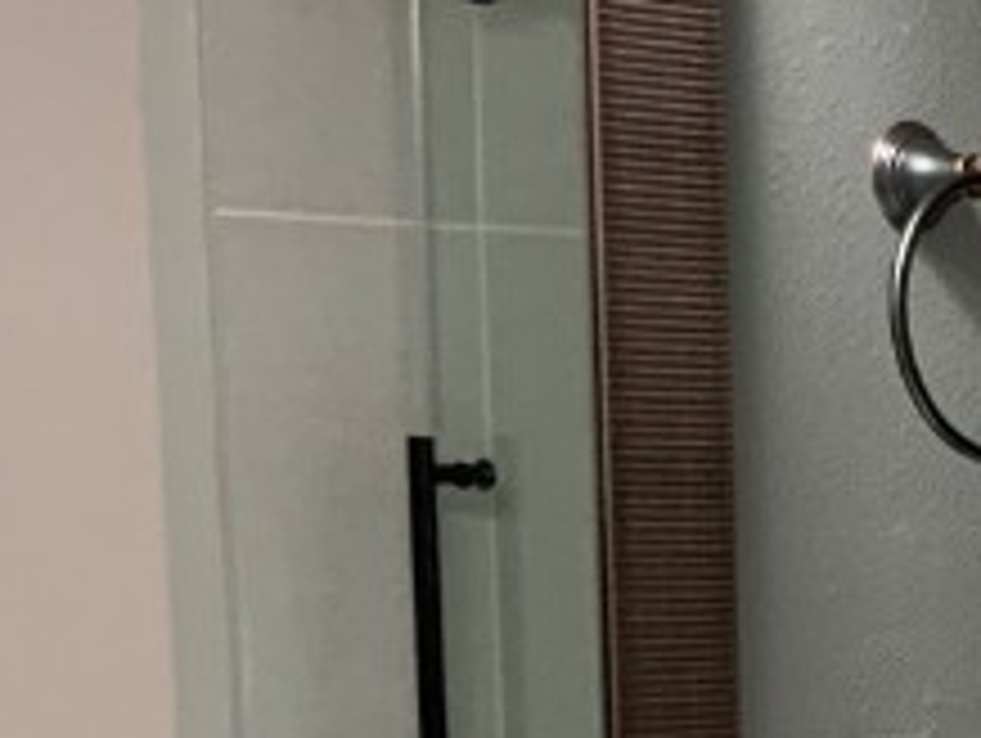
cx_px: 1598
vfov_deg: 10.5
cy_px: 1107
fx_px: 3858
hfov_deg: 13.4
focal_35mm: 136
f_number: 1.8
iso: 125
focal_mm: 3
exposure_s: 1/60
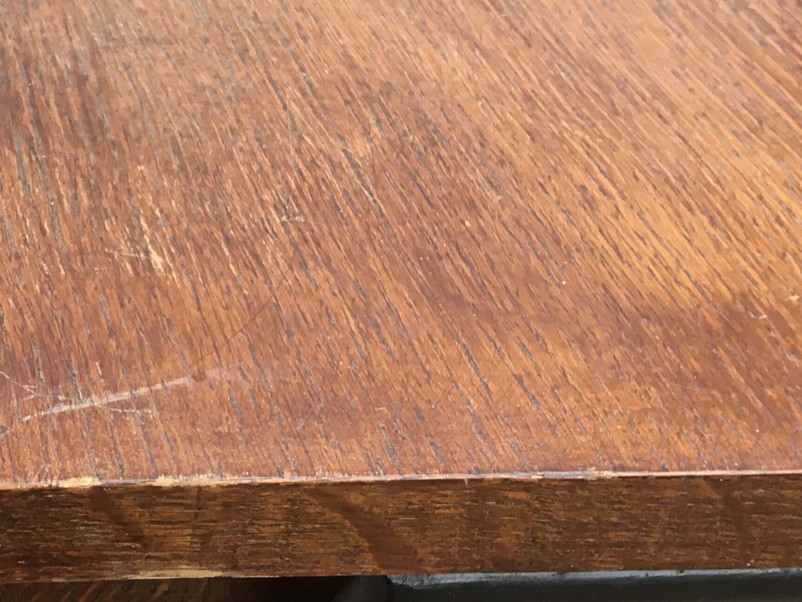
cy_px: 302
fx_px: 1575
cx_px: -87
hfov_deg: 26.3
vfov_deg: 21.6
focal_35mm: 68
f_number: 2.2
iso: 25
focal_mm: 4.15
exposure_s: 1/33
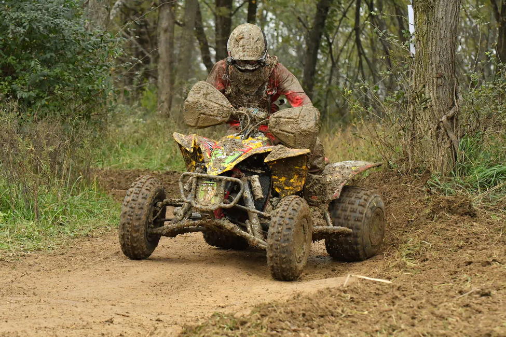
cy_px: 168
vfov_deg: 7.0
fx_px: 2741
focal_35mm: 195
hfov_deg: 10.5
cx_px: 253
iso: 1250
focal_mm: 130
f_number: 5.6
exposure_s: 1/1000
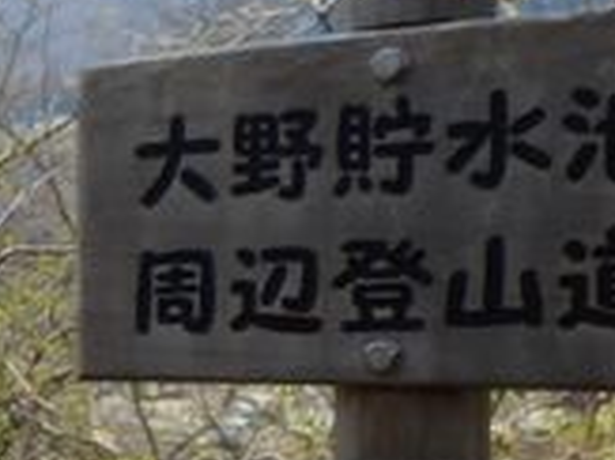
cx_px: -566
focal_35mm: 118
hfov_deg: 14.3
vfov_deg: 12.3
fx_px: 2095
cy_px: 532
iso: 80
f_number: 3
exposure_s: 1/800
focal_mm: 4.2
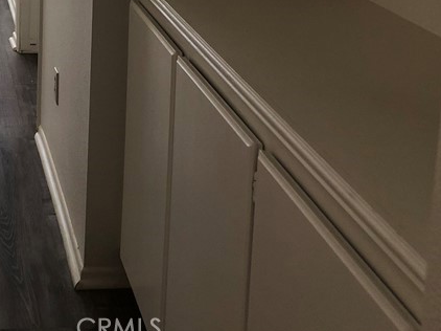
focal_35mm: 68
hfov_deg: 26.9
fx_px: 866
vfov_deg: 20.3
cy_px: -60
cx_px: -8
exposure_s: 1/20
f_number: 1.8
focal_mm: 3.99
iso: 40
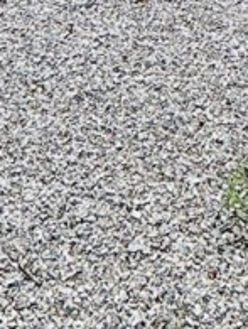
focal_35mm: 110
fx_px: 1047
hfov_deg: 13.5
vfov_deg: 12.4
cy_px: -545
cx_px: 74
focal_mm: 2.22
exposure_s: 1/99
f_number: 2.2
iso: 50
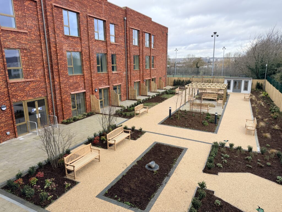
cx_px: 141
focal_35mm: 24
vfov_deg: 56.8
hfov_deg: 71.6
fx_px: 196
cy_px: 106
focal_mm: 6.76
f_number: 1.78
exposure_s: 1/992
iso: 100
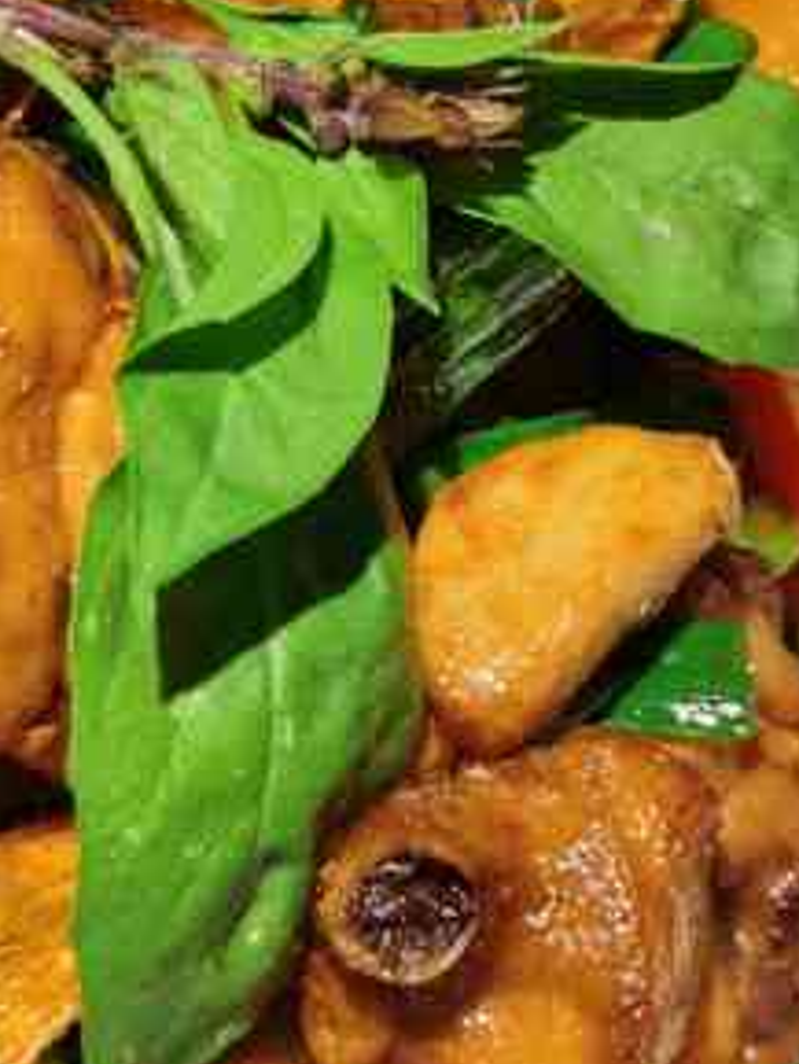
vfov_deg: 15.3
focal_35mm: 129
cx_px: 162
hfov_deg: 11.5
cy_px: 366
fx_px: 3967
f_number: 1.8
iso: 50
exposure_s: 1/370
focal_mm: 5.58
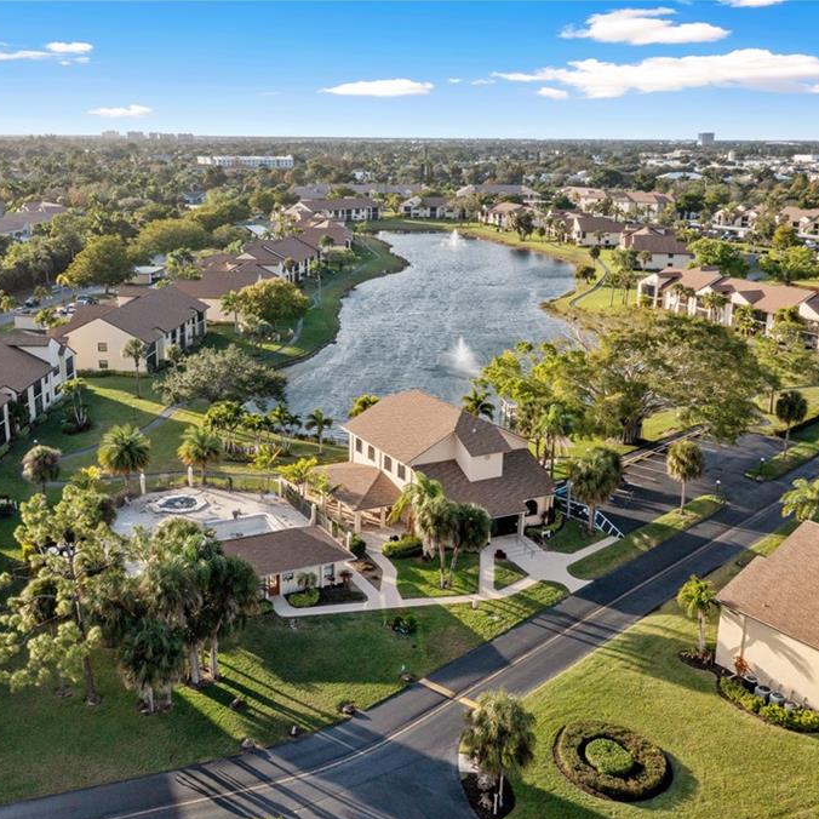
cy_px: 411
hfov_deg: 45.9
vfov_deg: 46.0
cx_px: 353
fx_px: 964
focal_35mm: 36
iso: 100
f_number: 6.3
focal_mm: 10.26
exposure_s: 1/500
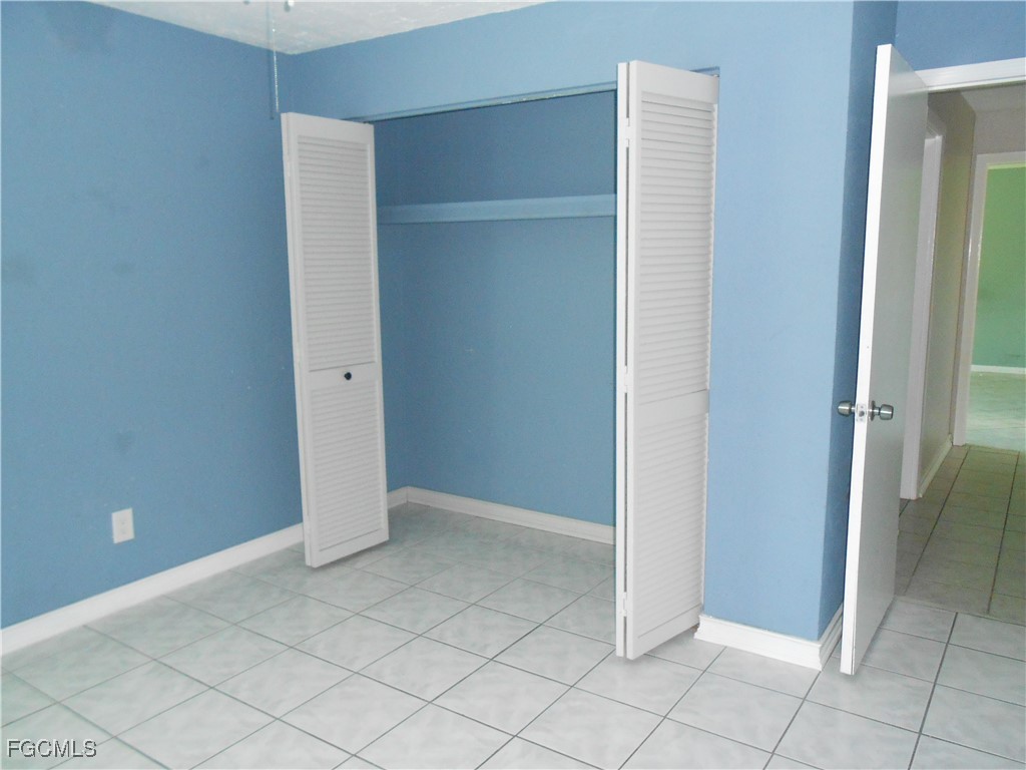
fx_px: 771
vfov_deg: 53.1
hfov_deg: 67.3
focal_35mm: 26
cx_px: 513
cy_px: 385
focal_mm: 4.6
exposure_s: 1/25
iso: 500
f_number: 3.5
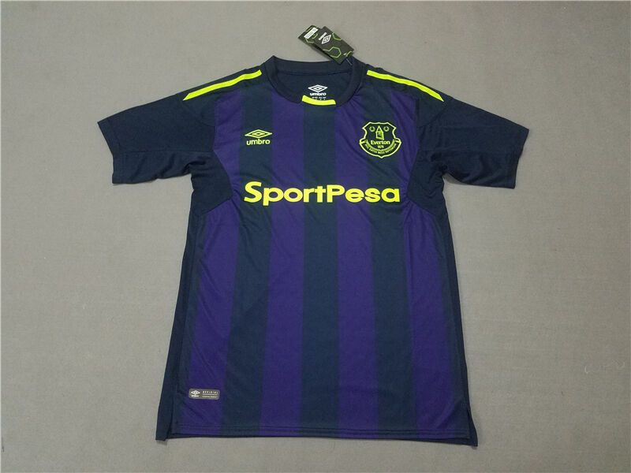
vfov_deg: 53.1
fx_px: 474
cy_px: 236
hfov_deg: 67.3
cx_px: 316
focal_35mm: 26
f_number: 1.7
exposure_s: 1/10
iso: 320
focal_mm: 4.2
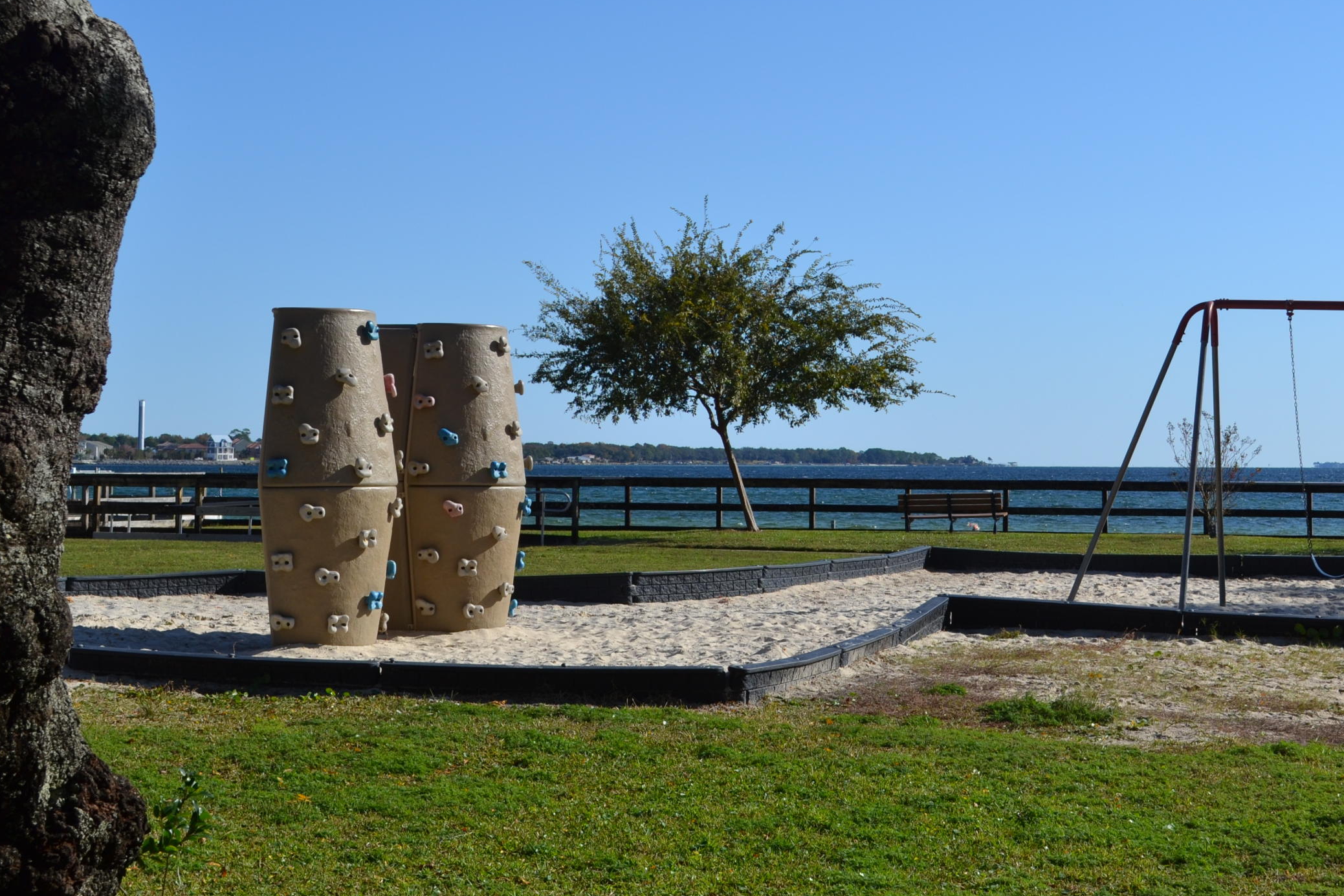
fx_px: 2427
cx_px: 789
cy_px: 254
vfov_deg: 20.8
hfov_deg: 30.9
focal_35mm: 65
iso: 100
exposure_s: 1/320
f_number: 9
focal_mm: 30
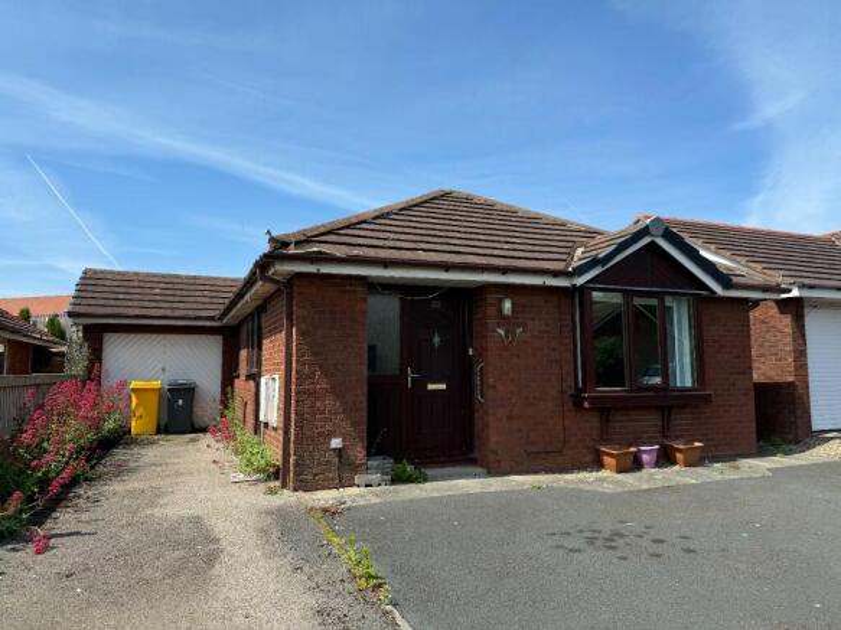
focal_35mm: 24
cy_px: 315
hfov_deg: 71.6
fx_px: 583
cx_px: 420
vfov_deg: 56.8
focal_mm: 6.76
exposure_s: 1/3413
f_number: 1.78
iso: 80
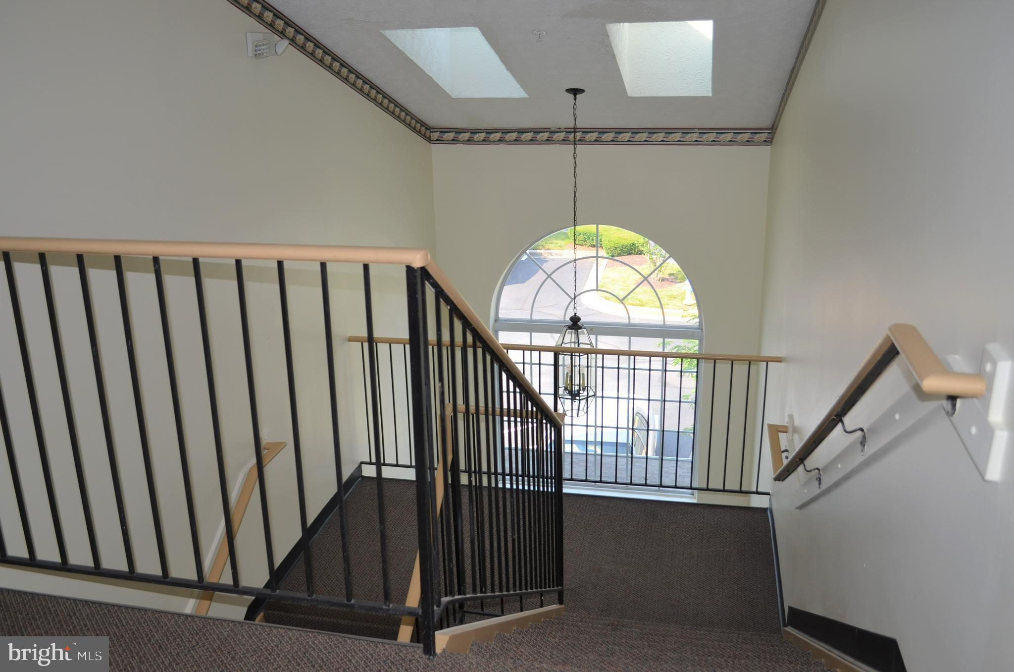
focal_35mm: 33
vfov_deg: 39.8
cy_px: 336
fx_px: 927
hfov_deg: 57.3
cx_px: 507
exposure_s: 1/200
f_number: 3.8
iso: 180
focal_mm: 22
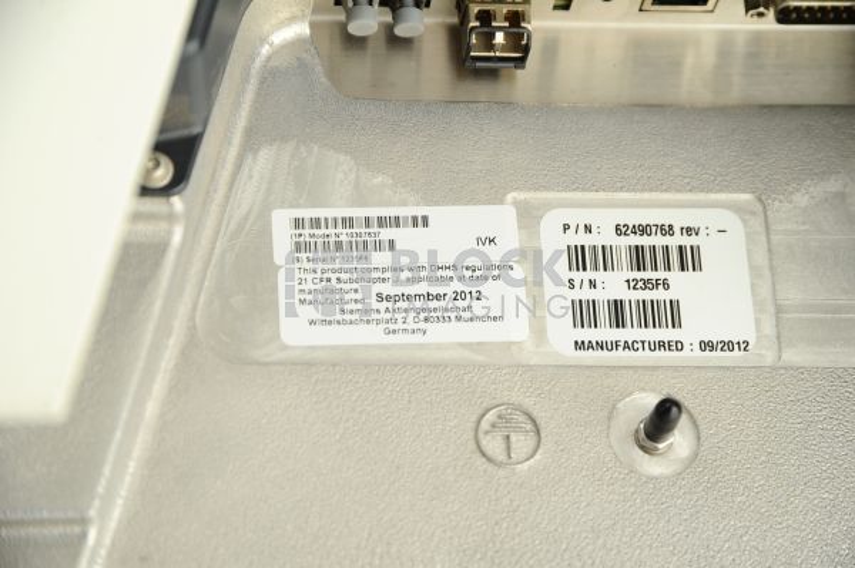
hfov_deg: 17.1
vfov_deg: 11.4
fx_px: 2848
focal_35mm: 120
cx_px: 428
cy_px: 284
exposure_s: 1/100
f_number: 6.3
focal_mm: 120
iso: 800
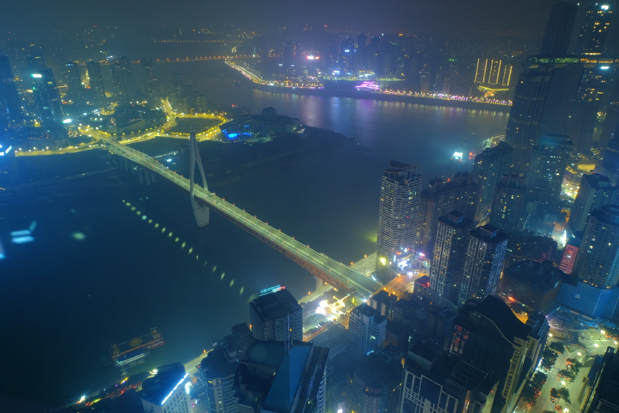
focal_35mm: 24
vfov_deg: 53.1
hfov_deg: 73.7
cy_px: 206
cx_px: 310
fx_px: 413
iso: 400
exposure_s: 25
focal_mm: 16
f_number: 10
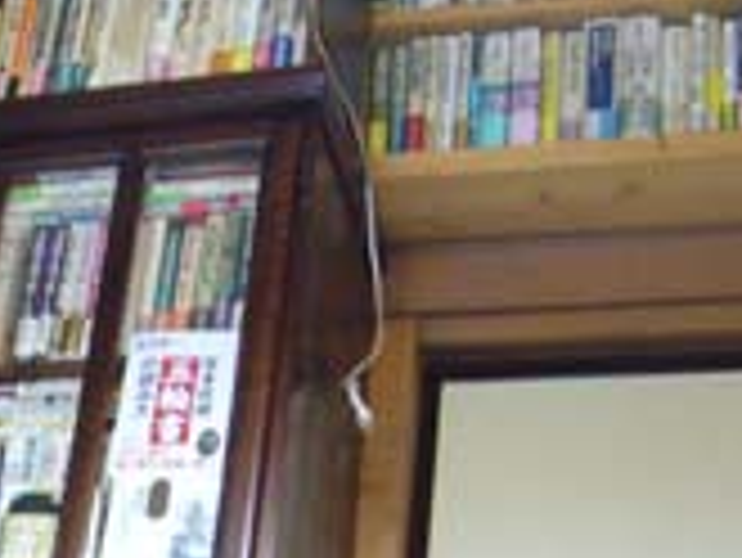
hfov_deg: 22.1
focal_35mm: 85
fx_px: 1823
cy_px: 454
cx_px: 0
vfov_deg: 17.2
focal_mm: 5.8
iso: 200
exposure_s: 1/10
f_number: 2.8
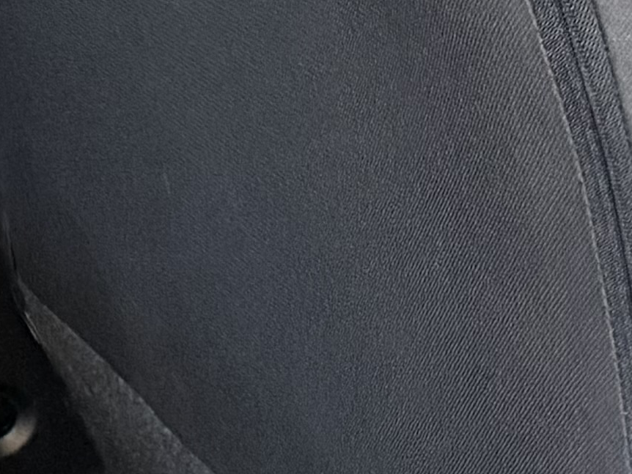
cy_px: -319
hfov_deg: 10.1
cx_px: -1094
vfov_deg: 9.0
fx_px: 2904
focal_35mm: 159
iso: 640
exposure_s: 1/33
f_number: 1.78
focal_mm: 6.76
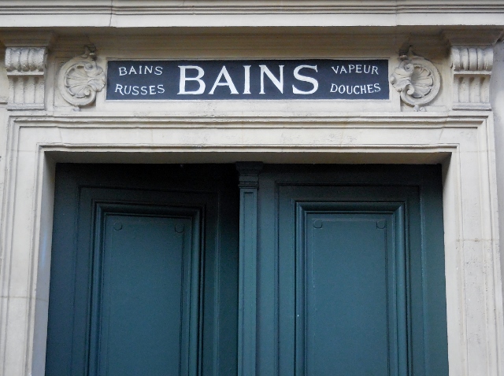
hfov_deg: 31.7
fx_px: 887
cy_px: 188
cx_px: 252
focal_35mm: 61
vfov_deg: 24.0
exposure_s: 1/250
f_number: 4.5
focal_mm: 11
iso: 800
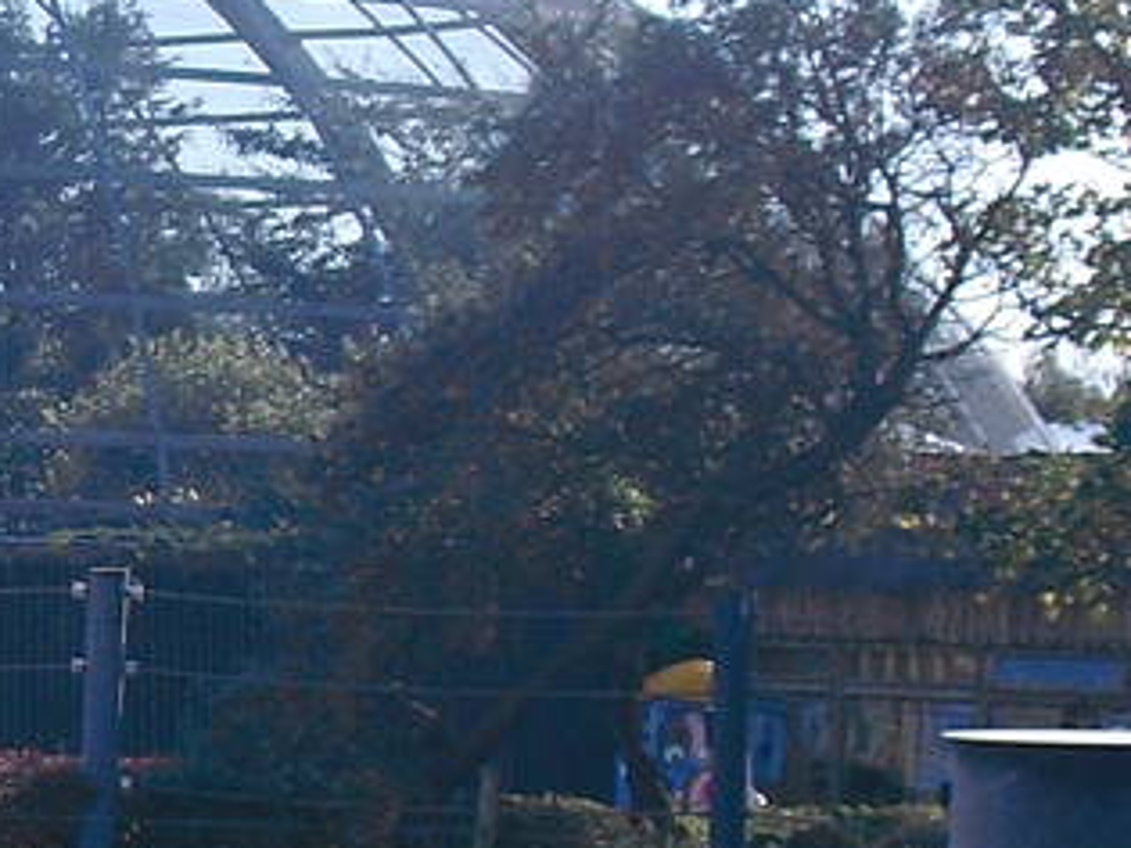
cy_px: 586
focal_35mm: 183
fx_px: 5977
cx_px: -880
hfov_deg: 10.2
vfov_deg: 8.1
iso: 64
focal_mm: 6.3
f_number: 7.8
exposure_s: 1/100
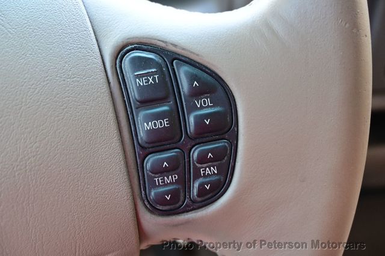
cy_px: 128
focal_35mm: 38
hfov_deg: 51.3
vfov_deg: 35.5
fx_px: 401
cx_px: 192
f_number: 4.2
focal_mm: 25
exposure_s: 1/40
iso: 1000
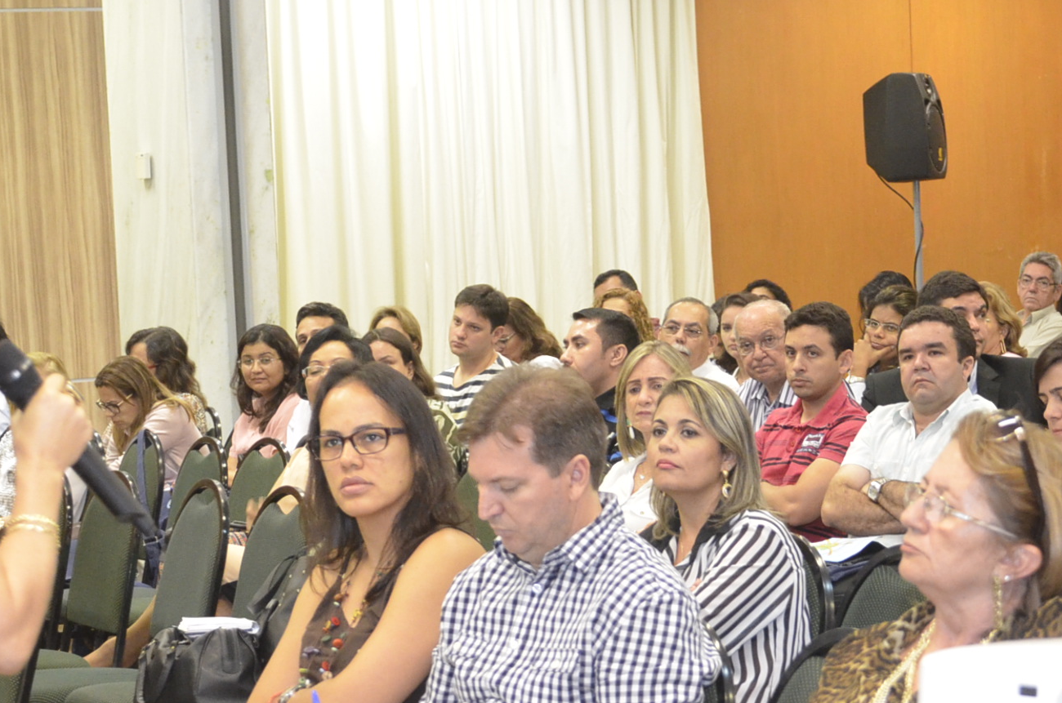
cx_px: 636
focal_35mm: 108
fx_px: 3179
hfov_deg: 18.9
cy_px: 626
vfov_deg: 12.5
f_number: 4.5
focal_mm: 38
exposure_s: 1/30
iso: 2200
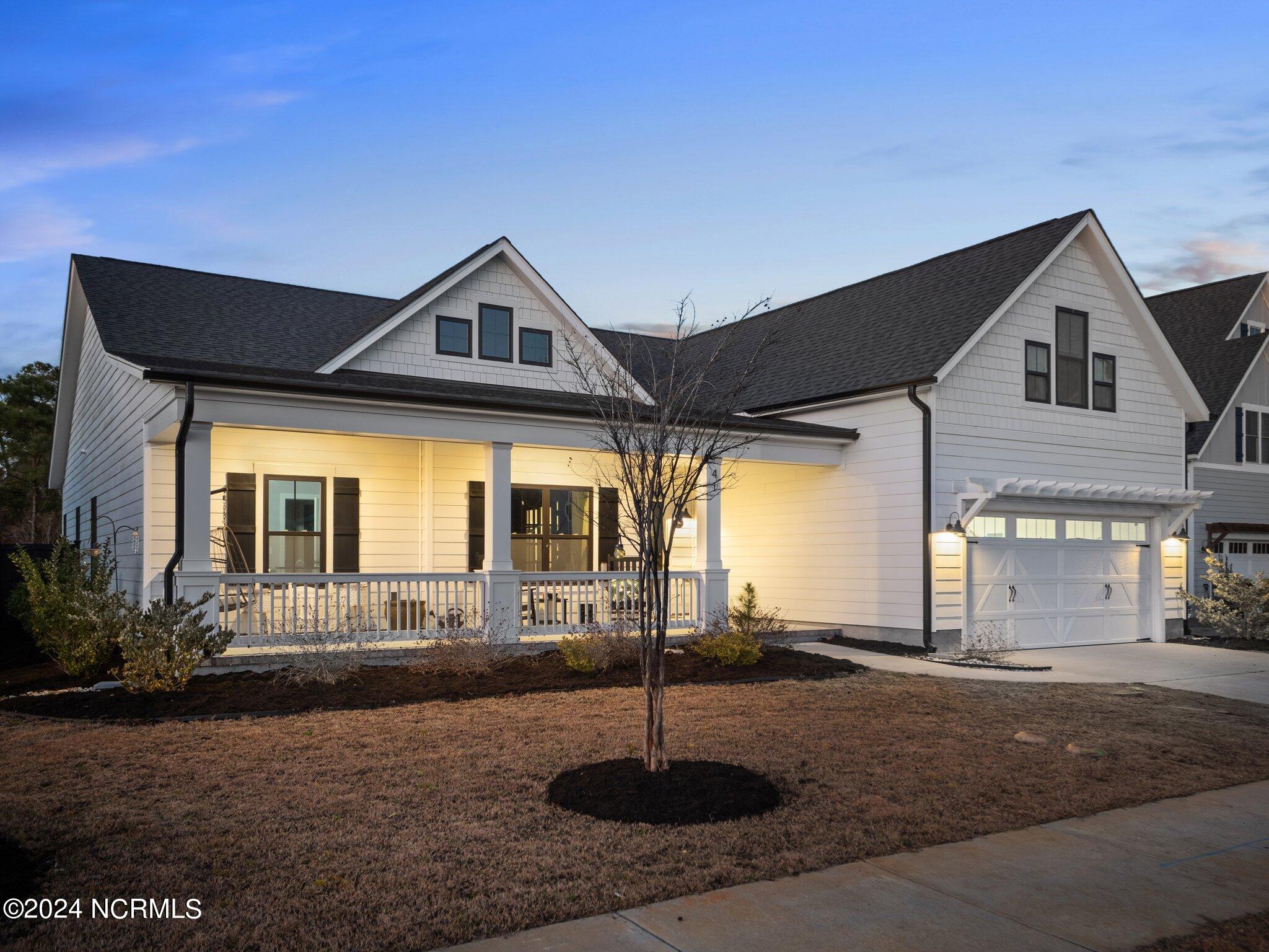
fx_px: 953
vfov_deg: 53.1
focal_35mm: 26
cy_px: 476
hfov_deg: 67.3
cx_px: 634
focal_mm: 13
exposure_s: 1.6
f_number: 4
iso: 200
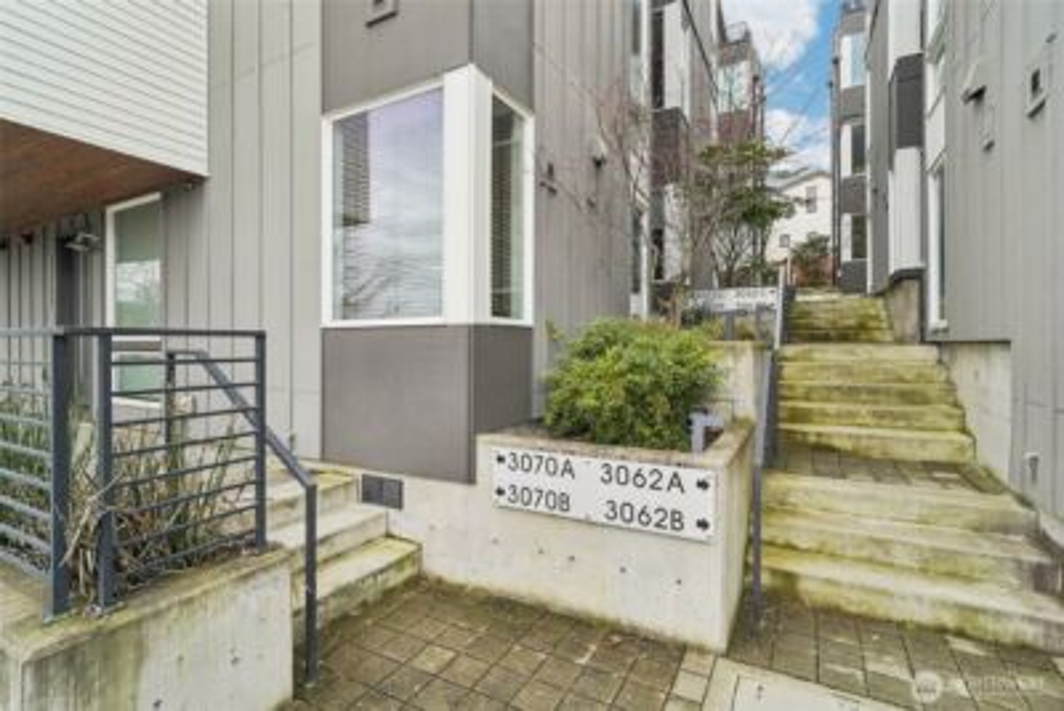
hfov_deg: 96.7
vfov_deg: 73.8
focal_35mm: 16
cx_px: 532
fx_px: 473
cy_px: 356
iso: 1600
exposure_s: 1/500
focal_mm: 16
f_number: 8
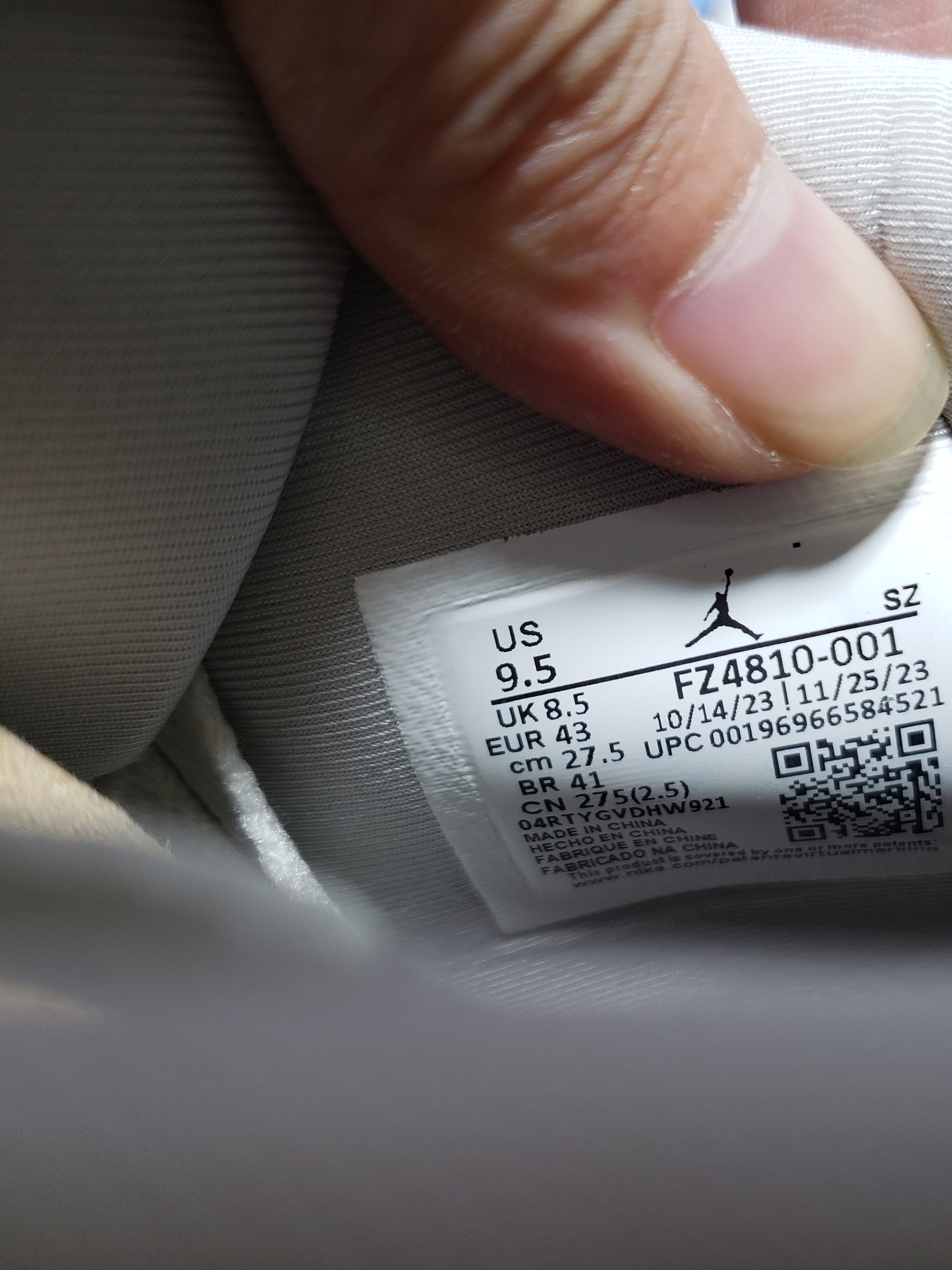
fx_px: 1284
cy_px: 639
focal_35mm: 35
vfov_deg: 52.6
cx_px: 638
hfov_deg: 40.2
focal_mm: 4.3
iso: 50
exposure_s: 1/182
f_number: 1.5
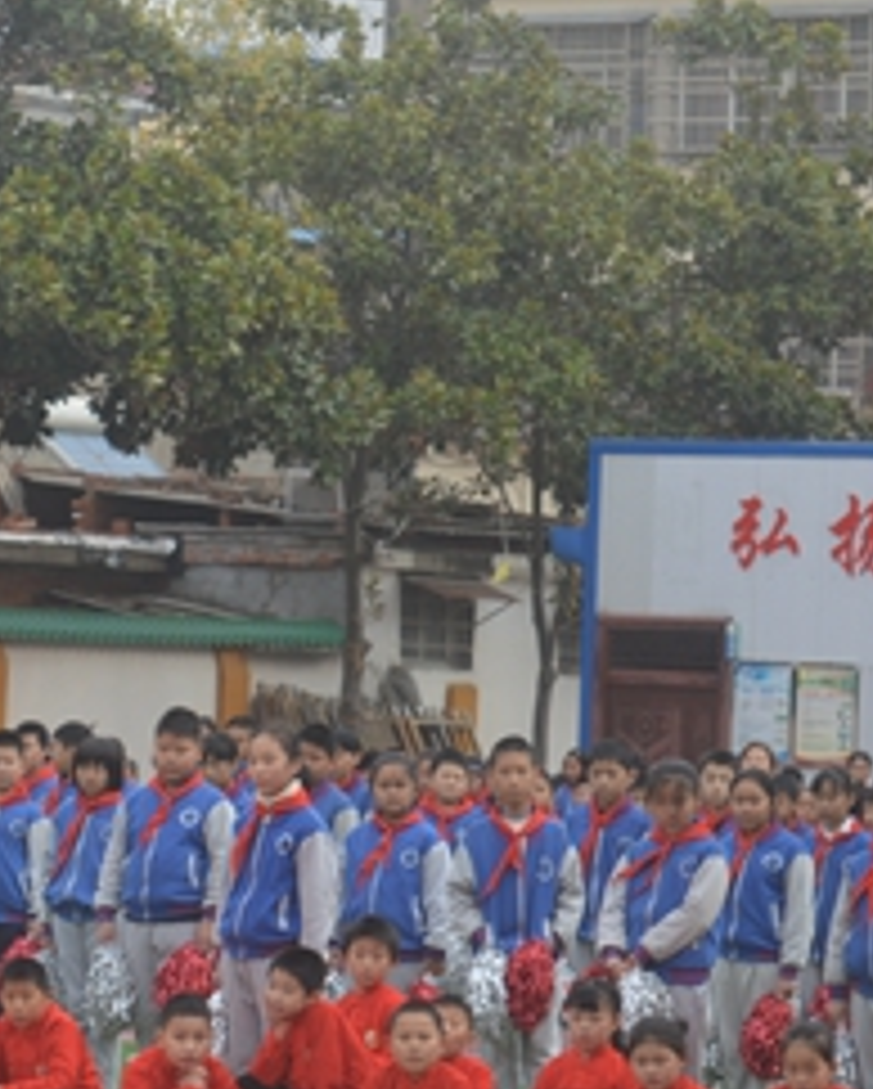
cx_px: -616
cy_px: 407
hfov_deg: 6.0
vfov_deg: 7.6
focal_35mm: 256
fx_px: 8243
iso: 100
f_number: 6.3
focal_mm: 55
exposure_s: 1/160
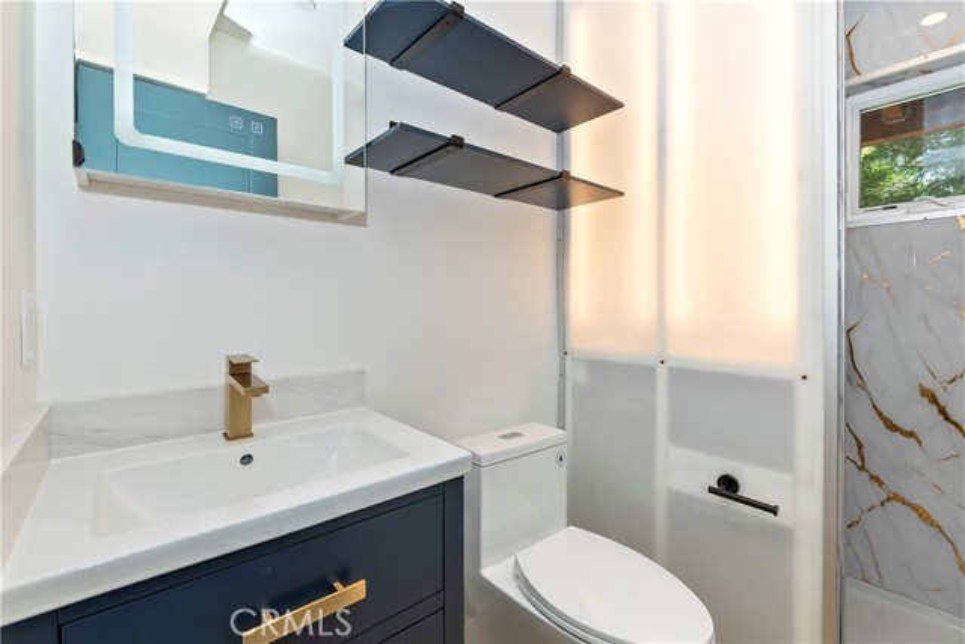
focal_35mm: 15
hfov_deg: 100.4
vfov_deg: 77.4
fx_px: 402
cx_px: 482
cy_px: 322
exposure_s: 1/30
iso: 100
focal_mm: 10
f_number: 8
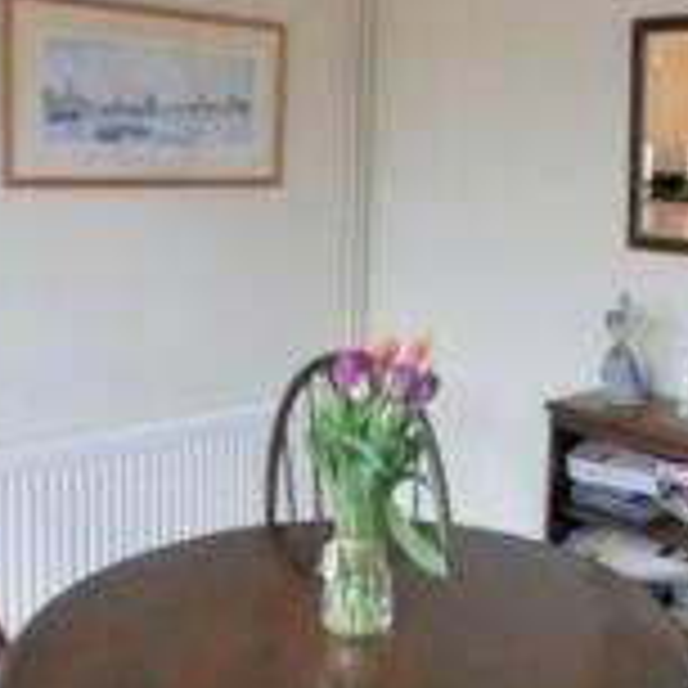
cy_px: 286
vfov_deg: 36.0
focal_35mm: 47
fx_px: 1057
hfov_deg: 35.3
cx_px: 517
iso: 3200
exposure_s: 1/60
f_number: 4
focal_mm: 7
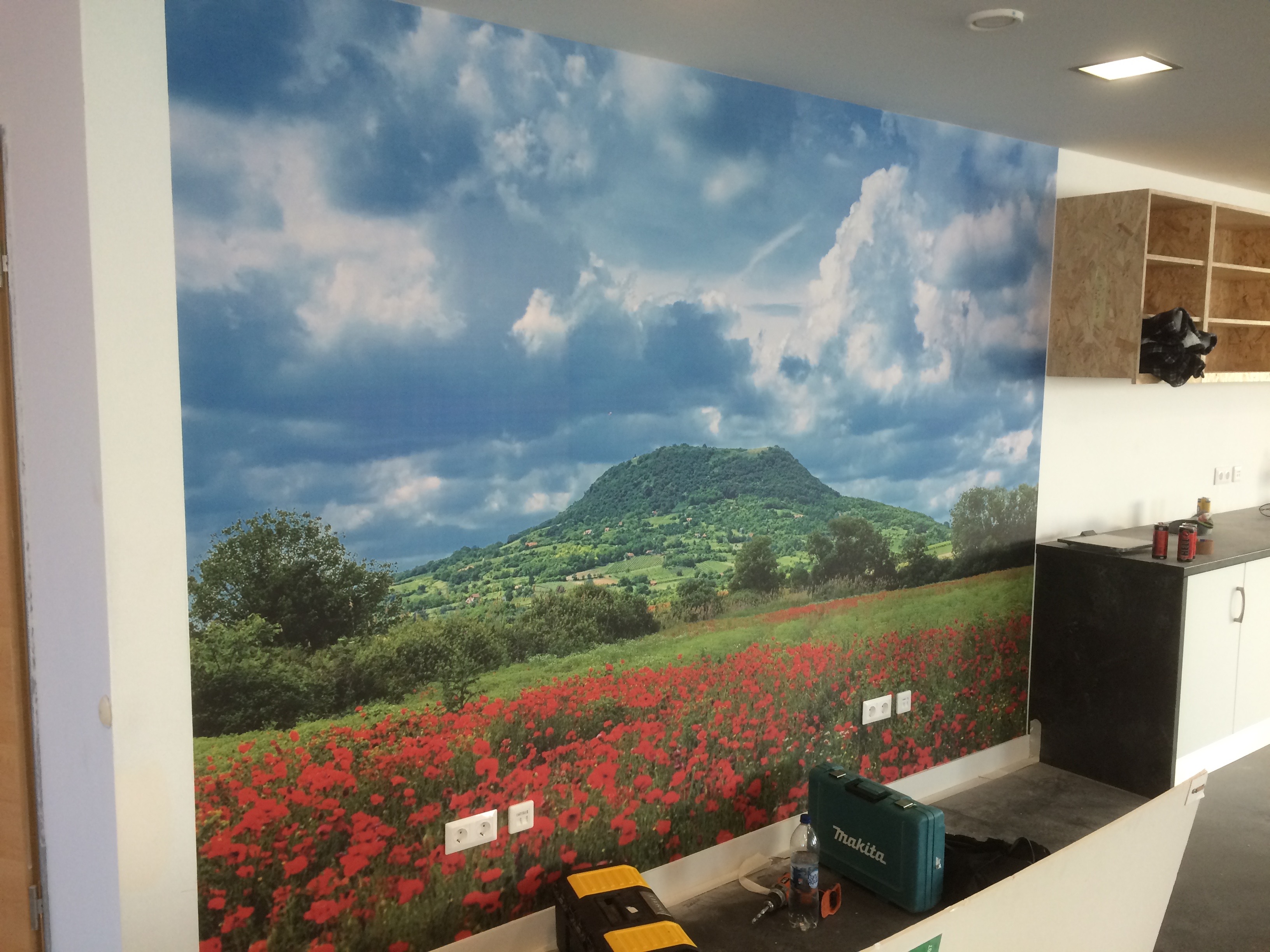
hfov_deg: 61.7
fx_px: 1064
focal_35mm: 29
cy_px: 476
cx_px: 635
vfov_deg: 48.2
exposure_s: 1/33
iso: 64
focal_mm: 4.15
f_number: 2.2
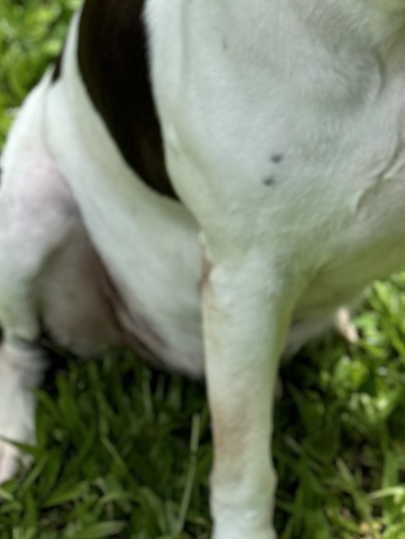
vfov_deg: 13.0
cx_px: 372
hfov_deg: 9.8
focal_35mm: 150
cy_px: -20
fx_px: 2339
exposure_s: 1/1818
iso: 64
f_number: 1.78
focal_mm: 6.76
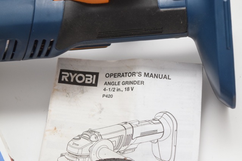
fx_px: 555
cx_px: 121
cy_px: 80
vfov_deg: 16.6
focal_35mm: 82
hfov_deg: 24.6
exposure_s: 1/125
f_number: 5.6
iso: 1600
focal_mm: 55
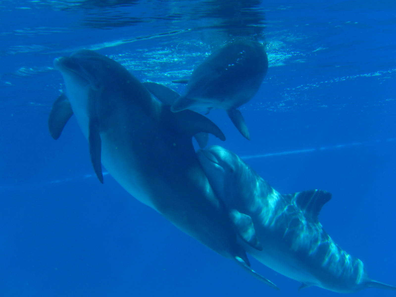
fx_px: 972
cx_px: 198
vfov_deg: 17.4
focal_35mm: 85
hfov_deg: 23.0
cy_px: 148
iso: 125
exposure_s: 1/125
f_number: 5.1
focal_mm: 15.2
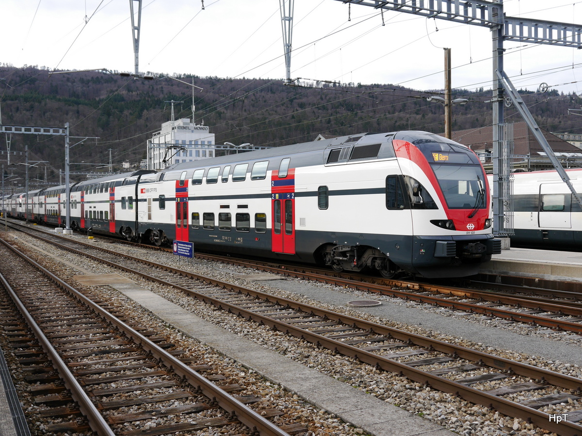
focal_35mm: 40
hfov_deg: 46.8
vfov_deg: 36.0
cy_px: 218
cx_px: 291
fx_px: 673
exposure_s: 1/200
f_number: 5.6
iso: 160
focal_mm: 20
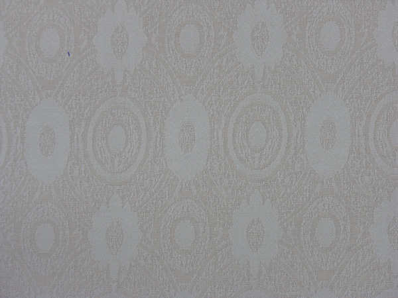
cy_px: 149
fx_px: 2208
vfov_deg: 7.7
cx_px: 199
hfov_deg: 10.3
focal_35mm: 192
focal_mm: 49
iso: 50
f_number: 4.1
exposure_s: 1/30
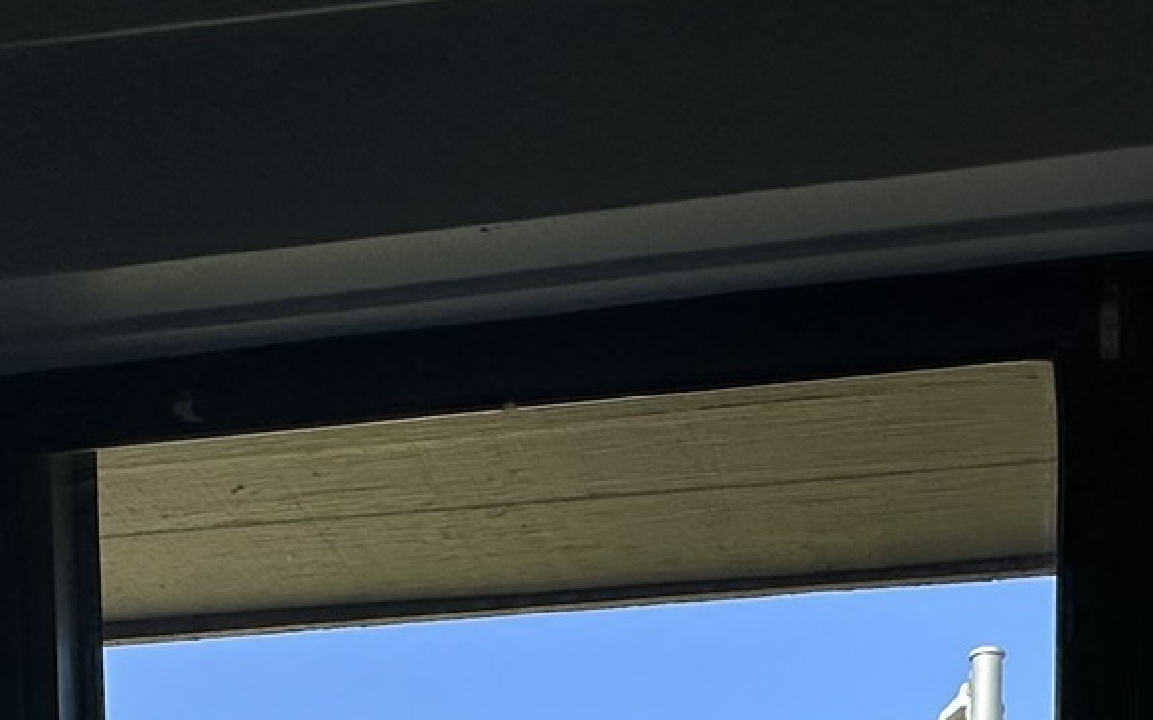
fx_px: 1634
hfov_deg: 38.8
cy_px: 1399
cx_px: 632
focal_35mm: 52
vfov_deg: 18.0
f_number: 2.2
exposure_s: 1/759
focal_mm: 2.22
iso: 40
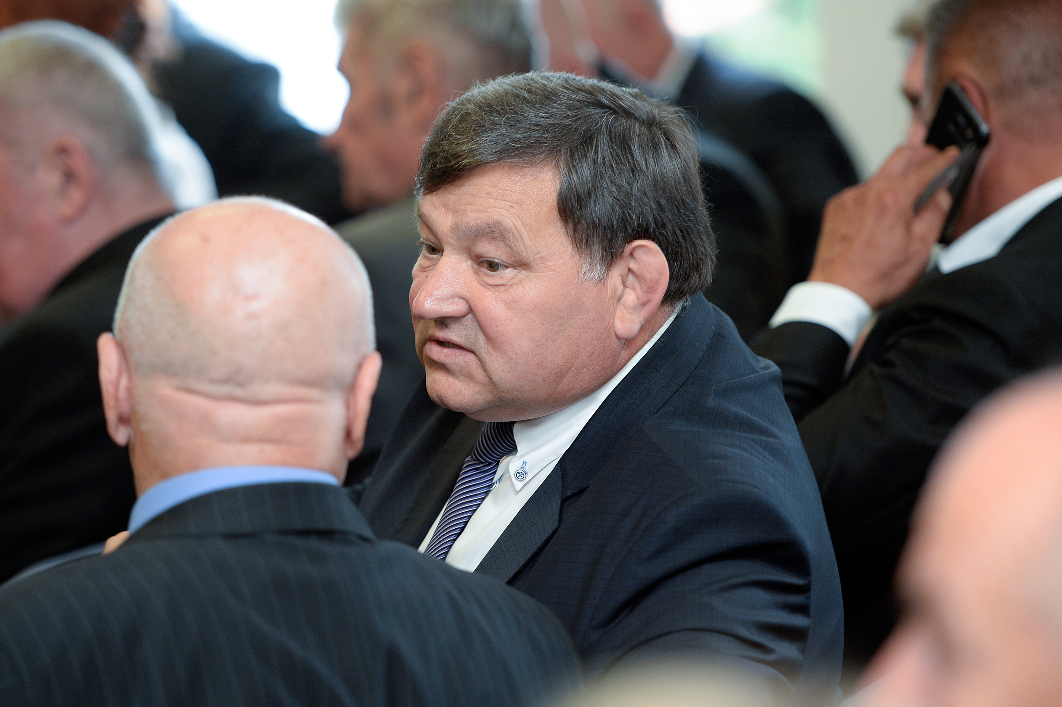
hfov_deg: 12.5
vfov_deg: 8.3
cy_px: 354
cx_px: 531
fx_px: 4865
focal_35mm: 165
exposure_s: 1/125
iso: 800
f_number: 2.8
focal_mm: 165
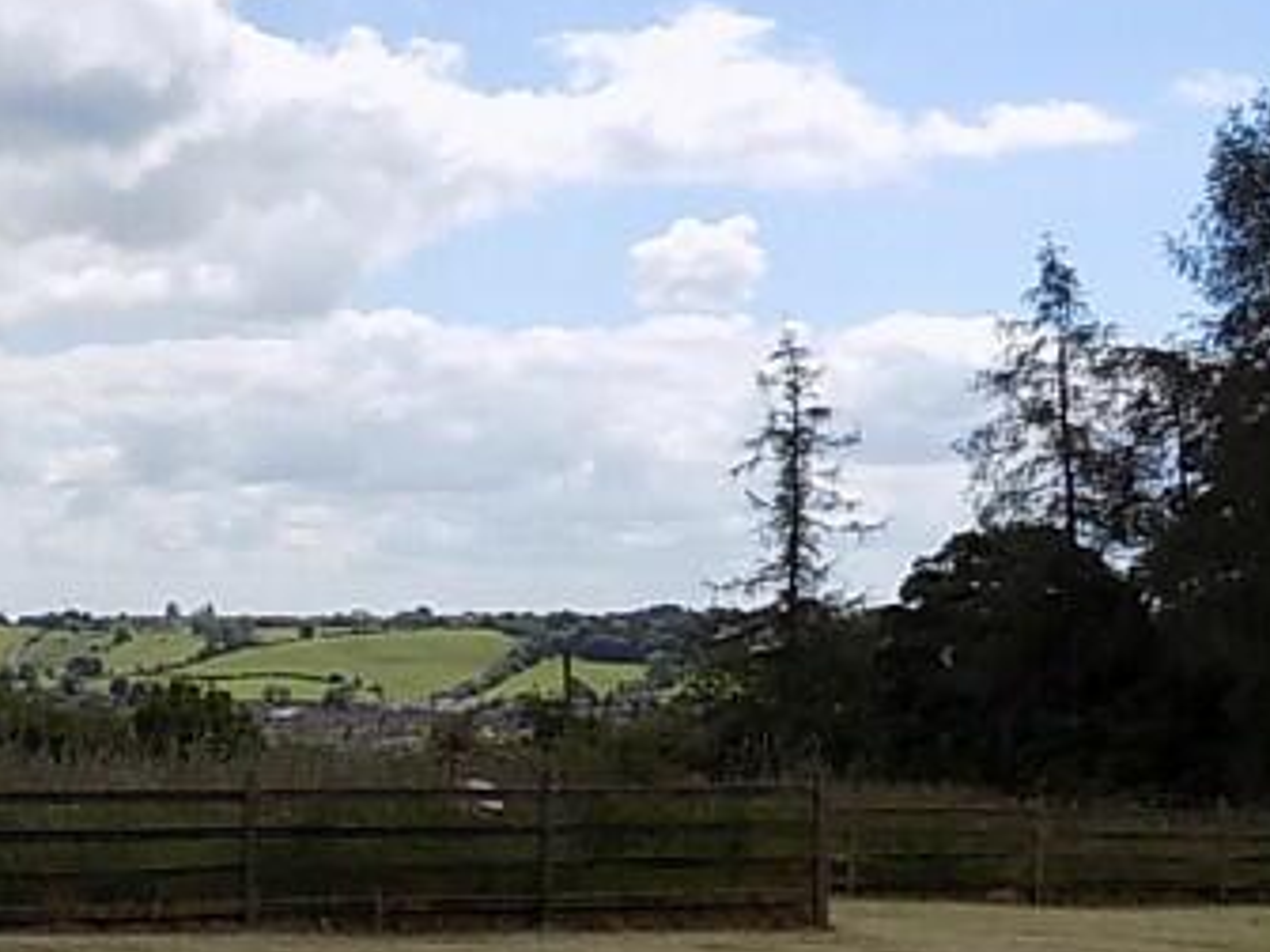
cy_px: 672
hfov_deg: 26.5
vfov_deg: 20.9
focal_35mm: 70
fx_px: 2568
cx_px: 49
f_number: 3.1
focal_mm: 4
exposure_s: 1/1250
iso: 80
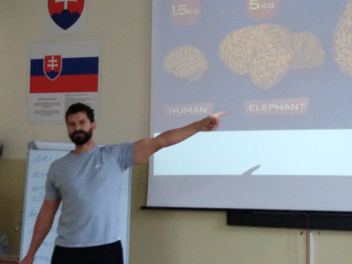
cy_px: 132
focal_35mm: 26
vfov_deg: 53.1
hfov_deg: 67.3
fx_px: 264
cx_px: 176
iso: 395
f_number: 2.2
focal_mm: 3.46
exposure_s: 1/30
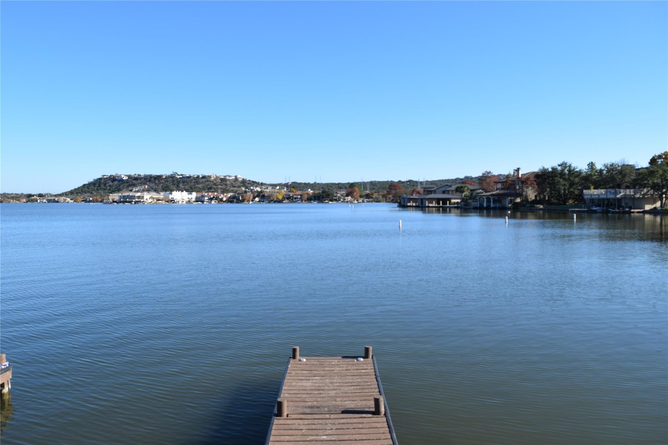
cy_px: 222
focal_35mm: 27
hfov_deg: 67.4
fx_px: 501
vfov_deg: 47.9
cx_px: 334
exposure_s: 1/320
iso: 200
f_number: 9
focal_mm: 18
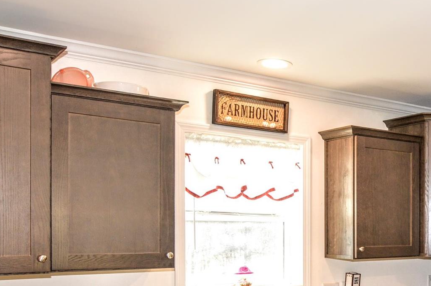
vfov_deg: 27.4
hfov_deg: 37.5
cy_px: 236
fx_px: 574
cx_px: 413
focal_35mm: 48
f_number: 4.5
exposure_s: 1/80
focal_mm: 16
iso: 400
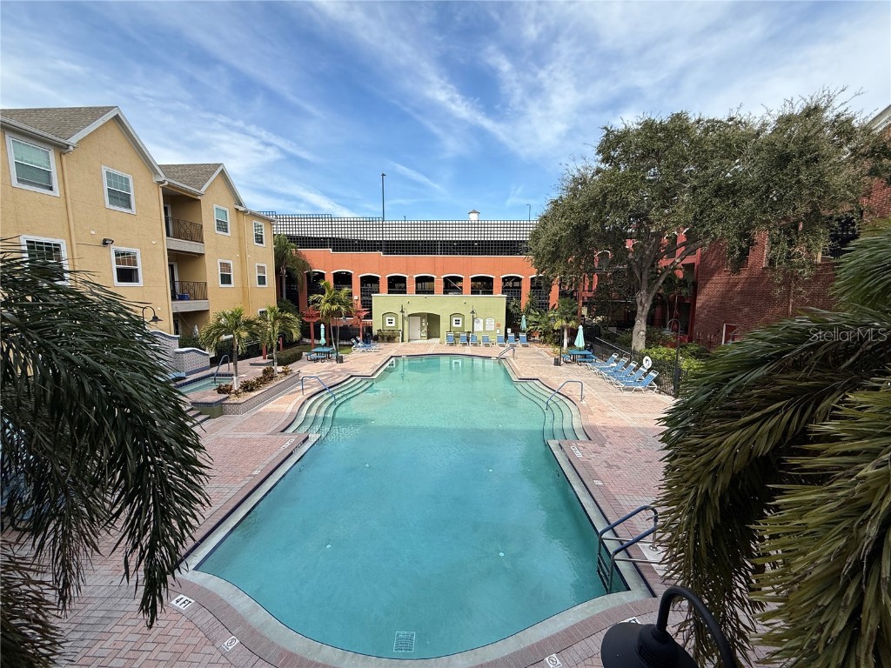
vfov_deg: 85.7
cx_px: 446
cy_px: 334
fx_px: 360
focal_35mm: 14
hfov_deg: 102.1
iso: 50
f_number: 2.2
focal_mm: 2.22
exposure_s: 1/1259
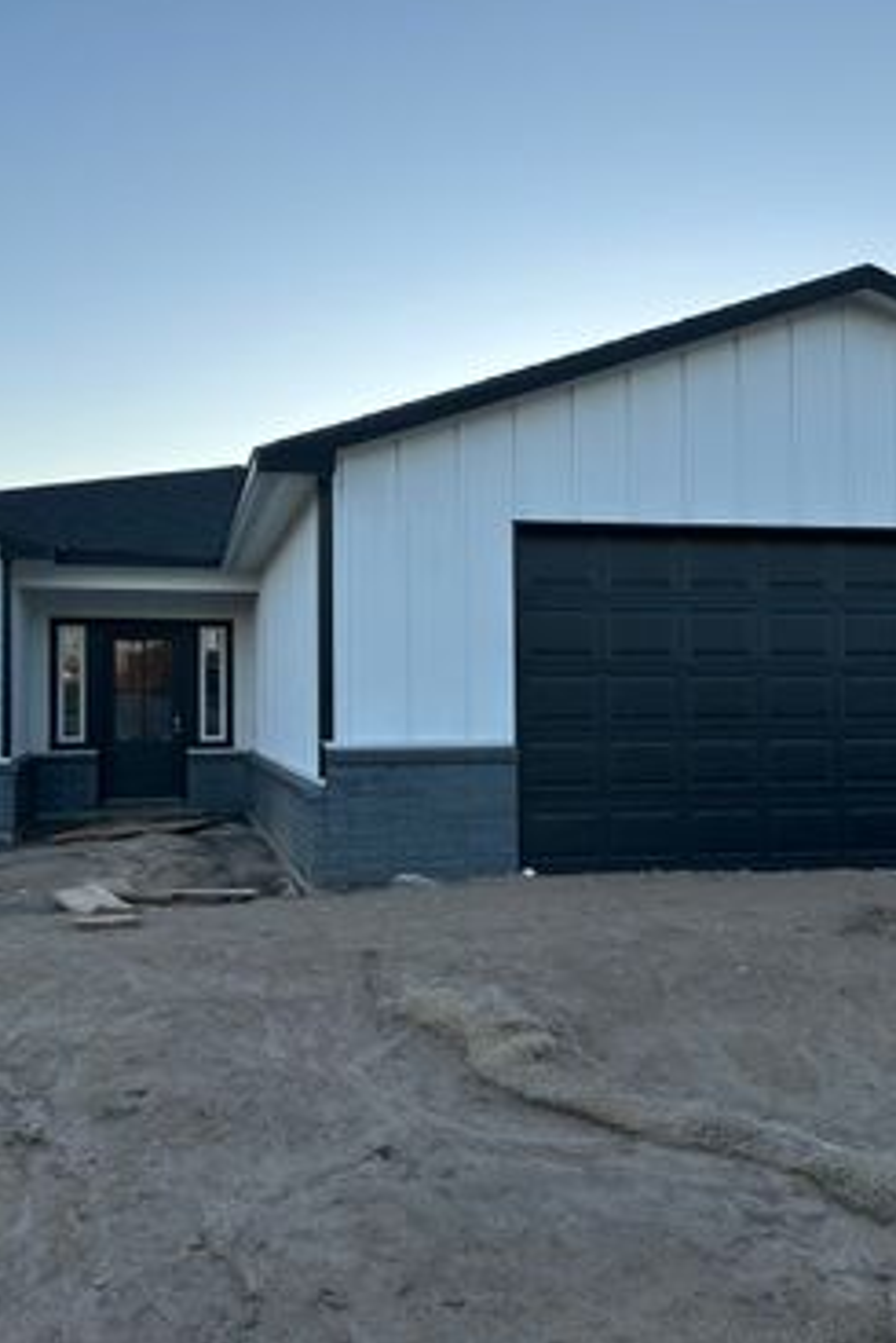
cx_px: 443
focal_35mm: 34
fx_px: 1268
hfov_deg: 38.9
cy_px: 661
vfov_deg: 55.8
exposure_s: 1/1009
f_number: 1.78
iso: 80
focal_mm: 6.86
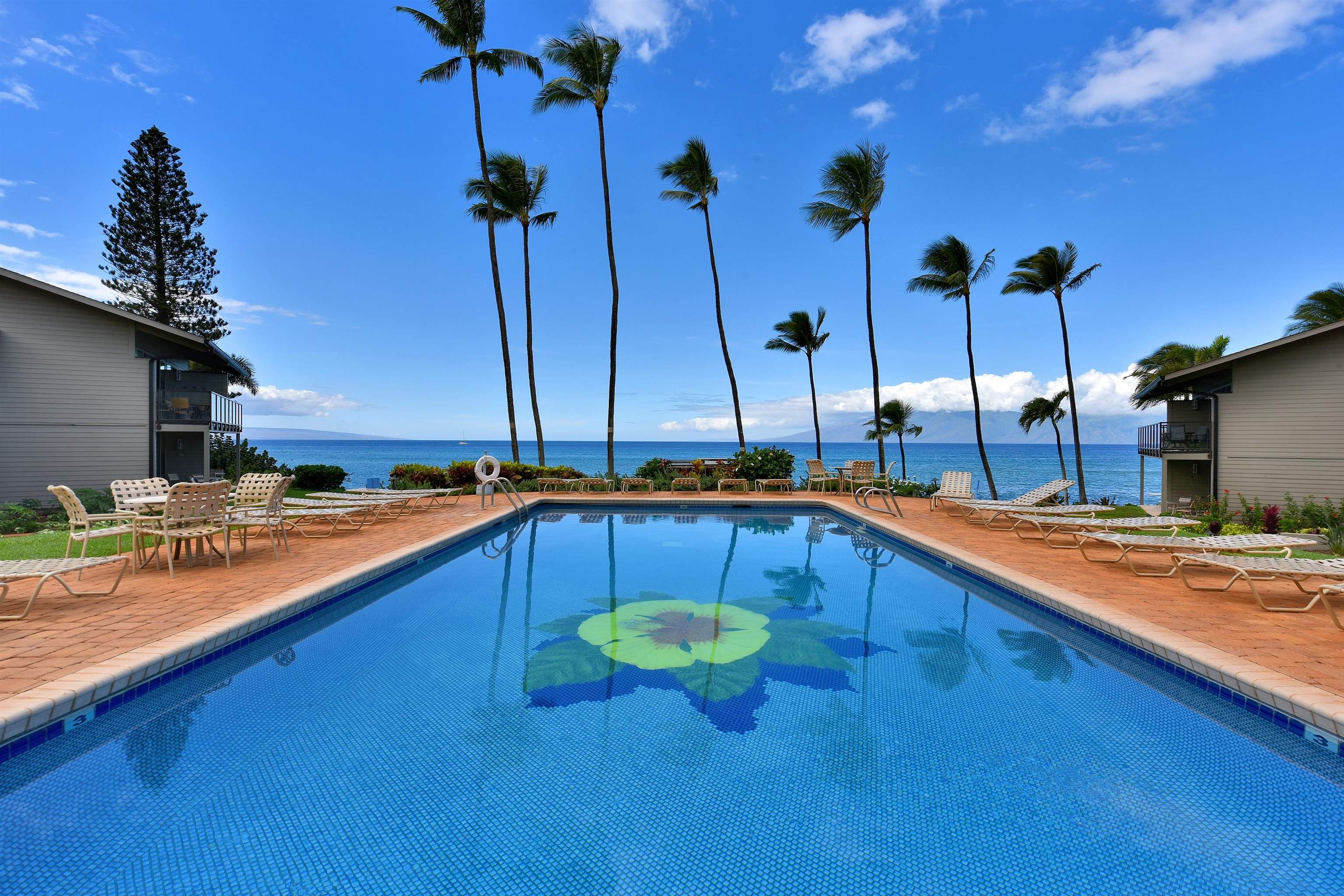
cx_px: 672
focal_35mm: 16
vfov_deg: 73.7
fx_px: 597
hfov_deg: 96.7
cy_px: 448
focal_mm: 16
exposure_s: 1/60
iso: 250
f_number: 16
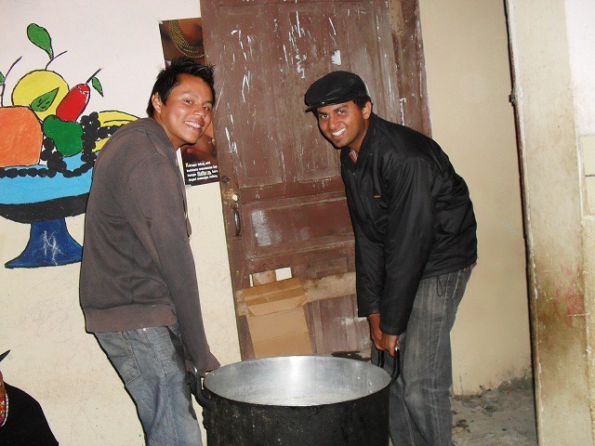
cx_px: 298
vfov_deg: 40.7
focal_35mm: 35
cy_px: 223
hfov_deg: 52.6
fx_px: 602
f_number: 3.2
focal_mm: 6.3
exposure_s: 1/45
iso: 200
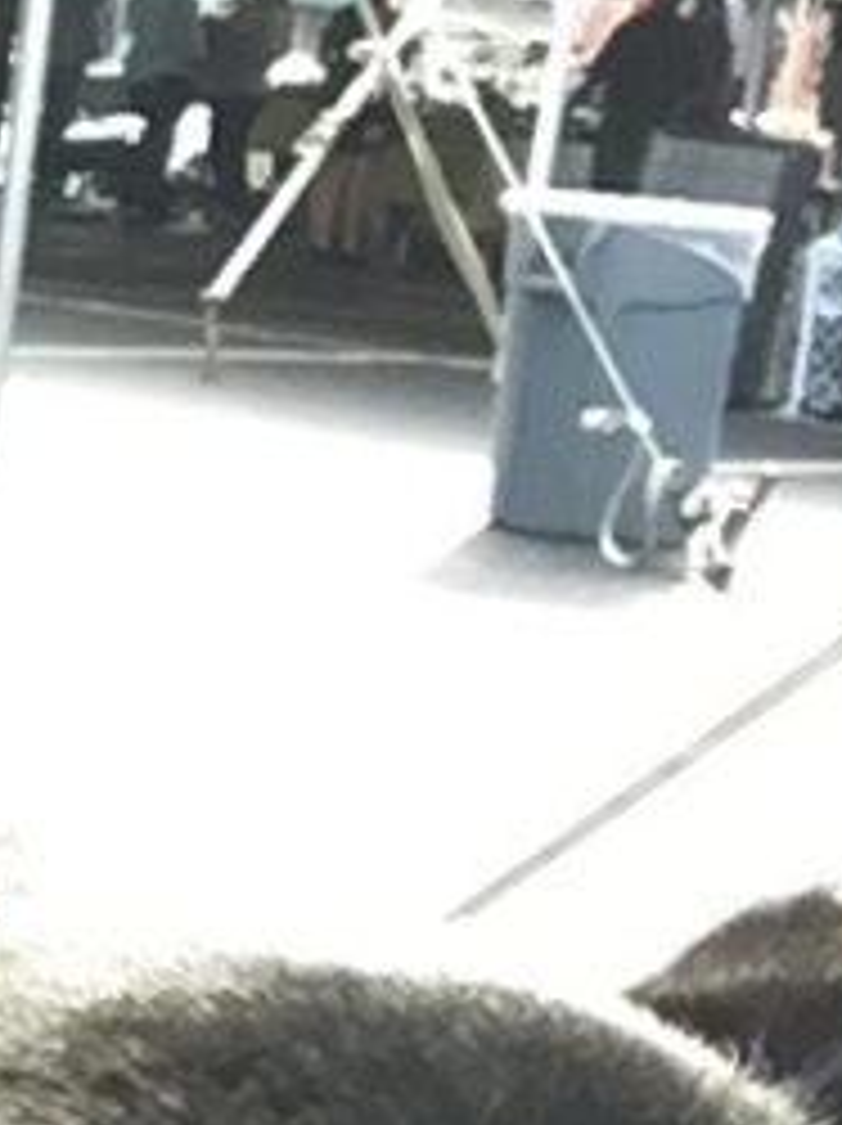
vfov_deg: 13.2
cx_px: -810
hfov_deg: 9.3
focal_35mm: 149
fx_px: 4841
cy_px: 927
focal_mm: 2.65
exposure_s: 1/120
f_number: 2.2
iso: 50
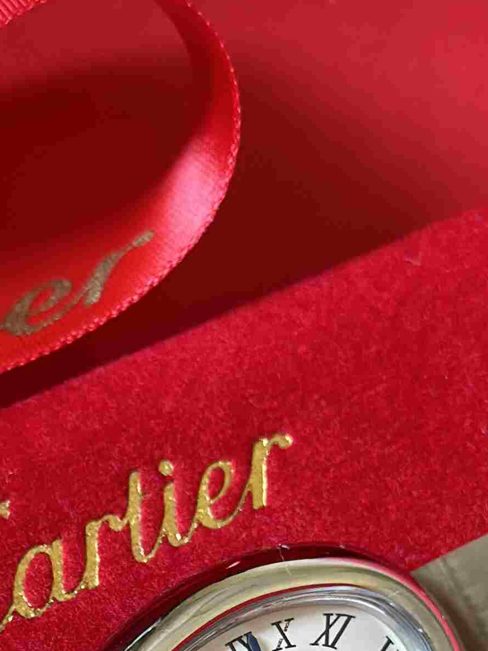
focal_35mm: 164
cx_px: 223
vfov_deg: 11.8
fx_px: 3083
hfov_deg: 9.1
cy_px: 746
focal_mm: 6.86
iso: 125
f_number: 1.78
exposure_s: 1/71
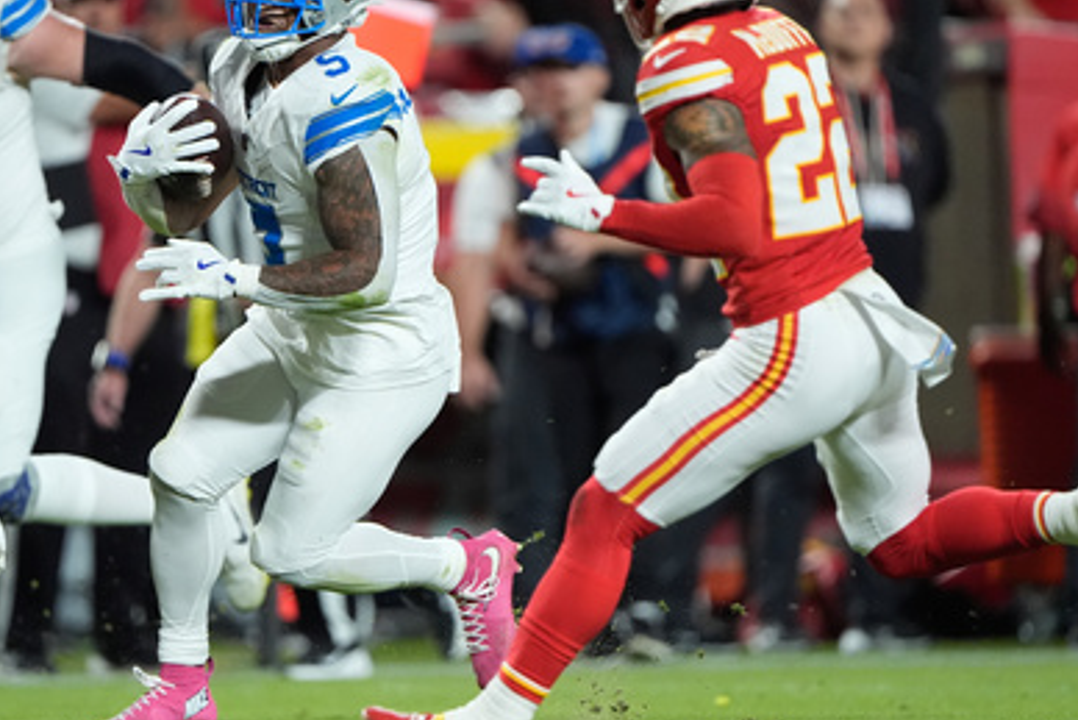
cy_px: 318
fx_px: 23694
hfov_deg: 2.6
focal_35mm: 791
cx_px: 483
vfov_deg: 1.7
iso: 5000
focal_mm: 600
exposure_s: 1/2000
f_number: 4
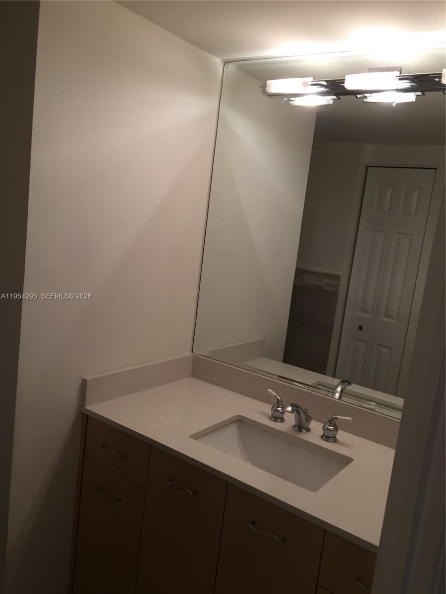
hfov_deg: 48.2
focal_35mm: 29
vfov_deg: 61.7
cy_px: 297
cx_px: 223
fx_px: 498
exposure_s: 1/120
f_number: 2.2
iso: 40
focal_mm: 4.15
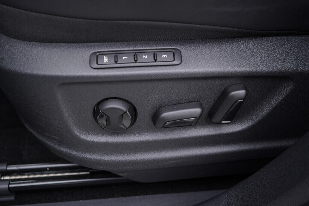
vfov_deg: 36.9
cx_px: 154
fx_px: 309
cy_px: 103
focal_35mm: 36
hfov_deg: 53.1
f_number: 2.8
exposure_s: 1/40
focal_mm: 24
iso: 160
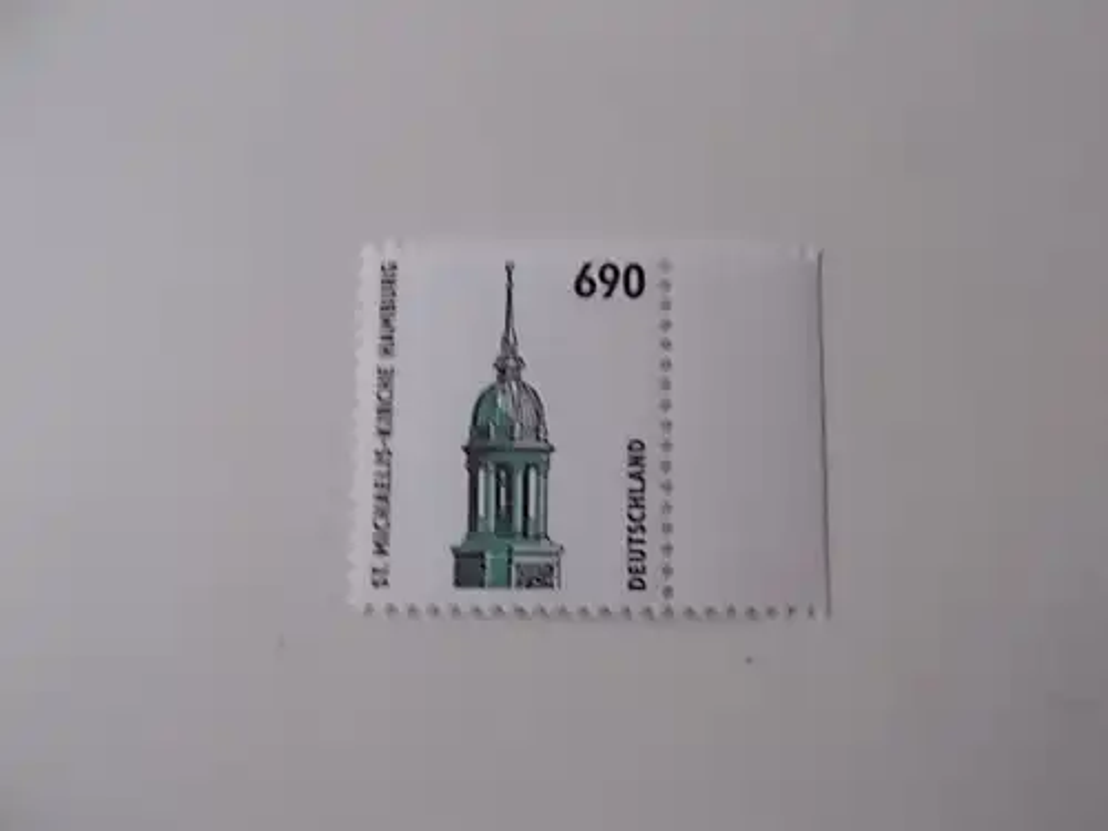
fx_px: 832
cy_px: 416
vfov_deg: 53.1
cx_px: 554
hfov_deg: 67.3
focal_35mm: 26
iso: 200
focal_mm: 4.6
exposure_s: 1/2.5
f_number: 3.2
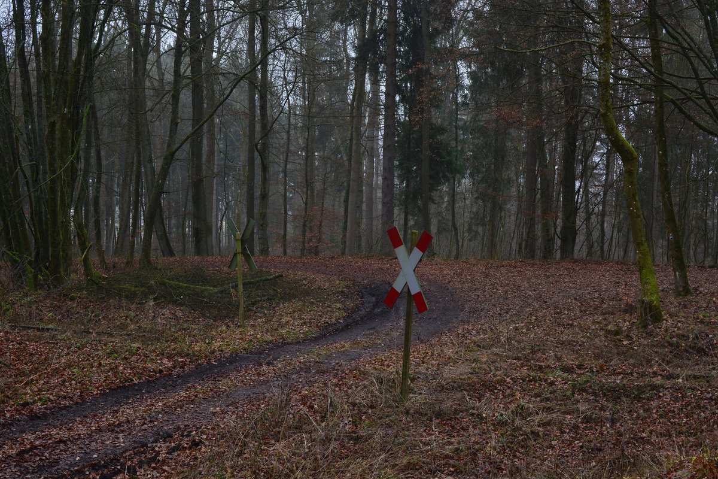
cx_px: 359
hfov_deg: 38.9
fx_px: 1017
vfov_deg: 26.5
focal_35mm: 51
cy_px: 240
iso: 100
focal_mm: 34
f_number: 14
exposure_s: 1/6
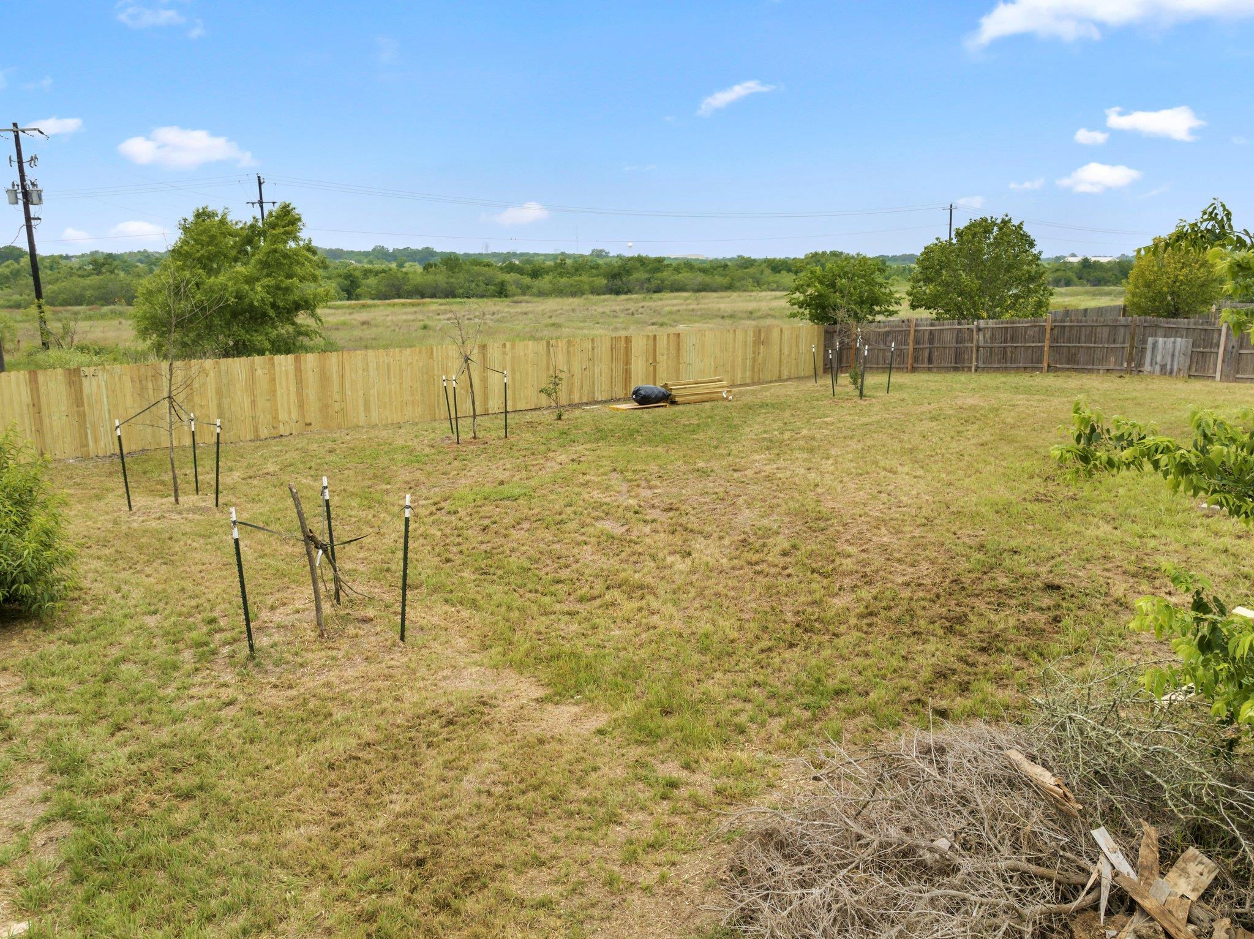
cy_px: 470
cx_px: 627
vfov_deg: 56.8
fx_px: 869
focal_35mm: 24
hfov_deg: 71.6
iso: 100
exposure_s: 1/1000
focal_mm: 12.29
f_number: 2.8
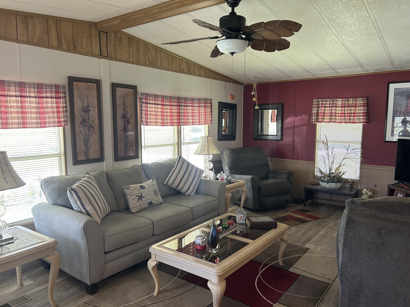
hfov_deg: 67.3
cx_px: 205
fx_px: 308
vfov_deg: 53.1
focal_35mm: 26
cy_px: 154
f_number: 1.5
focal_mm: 5.7
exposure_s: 1/60
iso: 125
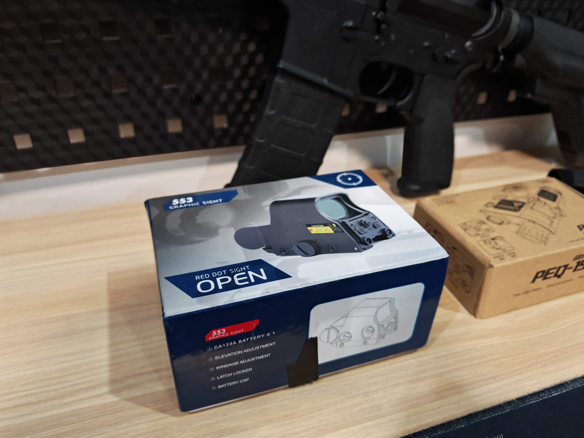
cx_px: 292
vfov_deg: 56.8
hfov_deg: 71.6
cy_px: 219
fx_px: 405
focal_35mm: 24
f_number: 2
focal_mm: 6.83
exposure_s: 1/50
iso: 400
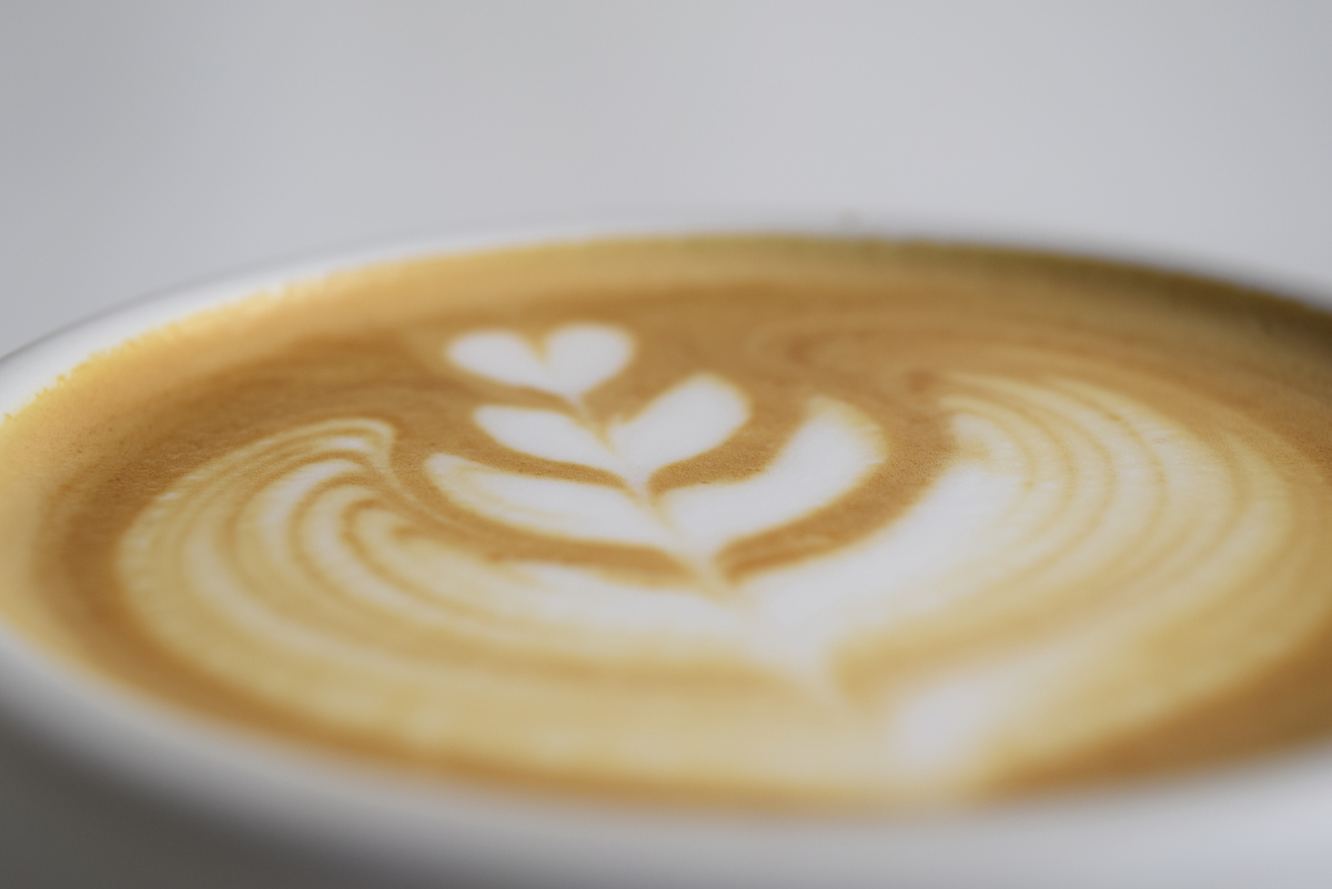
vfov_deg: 19.7
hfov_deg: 29.2
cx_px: 666
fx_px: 2554
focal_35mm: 69
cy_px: 444
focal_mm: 46
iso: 400
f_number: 7.1
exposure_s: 1/200
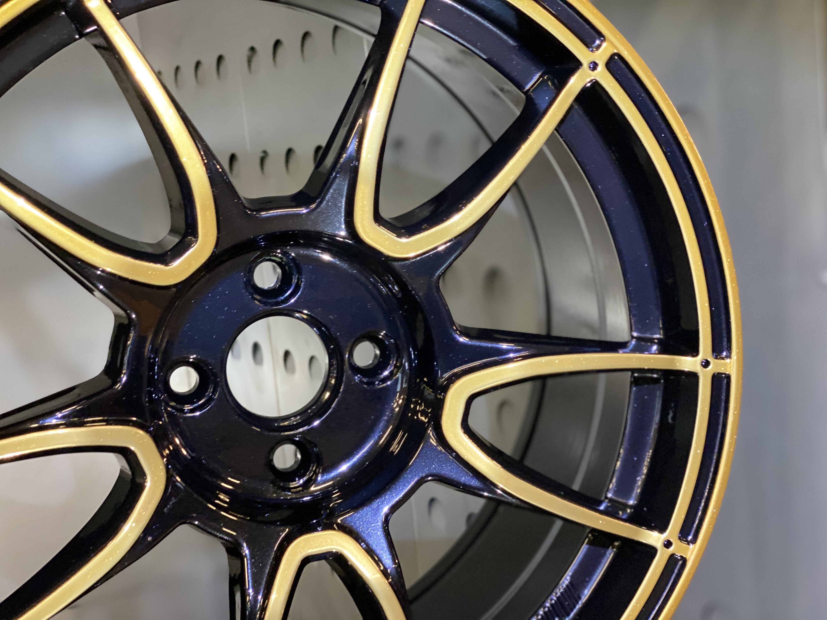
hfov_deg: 36.8
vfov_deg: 28.0
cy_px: 310
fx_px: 1242
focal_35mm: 52
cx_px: 414
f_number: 2
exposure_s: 1/33
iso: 400
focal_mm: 6
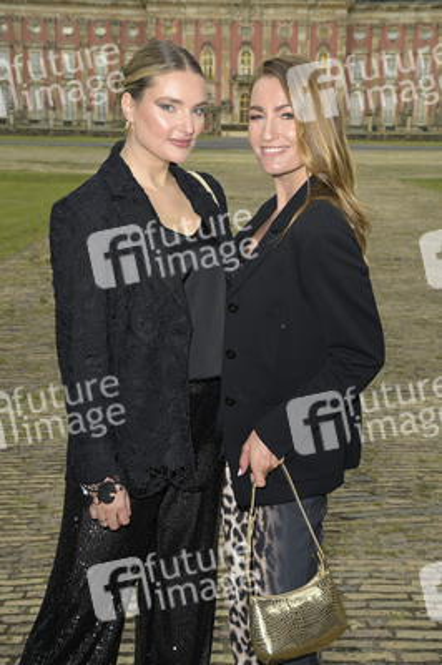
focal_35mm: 50
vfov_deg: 39.6
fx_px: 922
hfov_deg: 26.9
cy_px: 332
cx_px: 221
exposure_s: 1/200
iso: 500
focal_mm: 50
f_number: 9
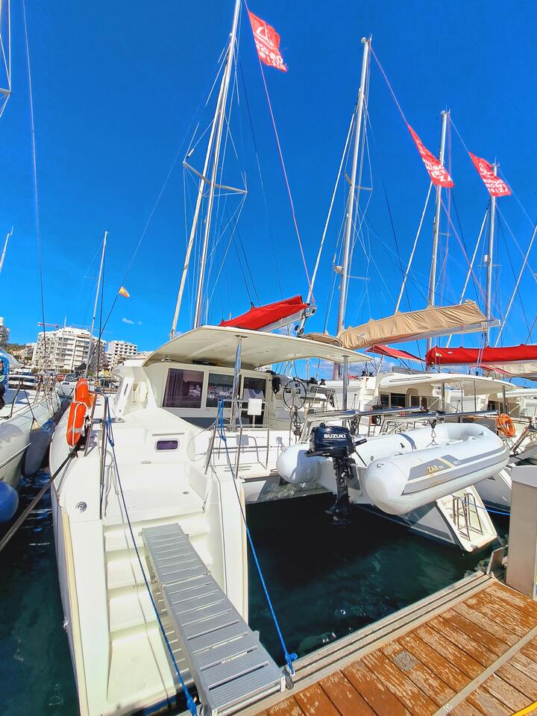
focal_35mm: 13
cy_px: 358
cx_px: 268
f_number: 2.2
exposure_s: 1/3333
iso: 50
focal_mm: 1.74
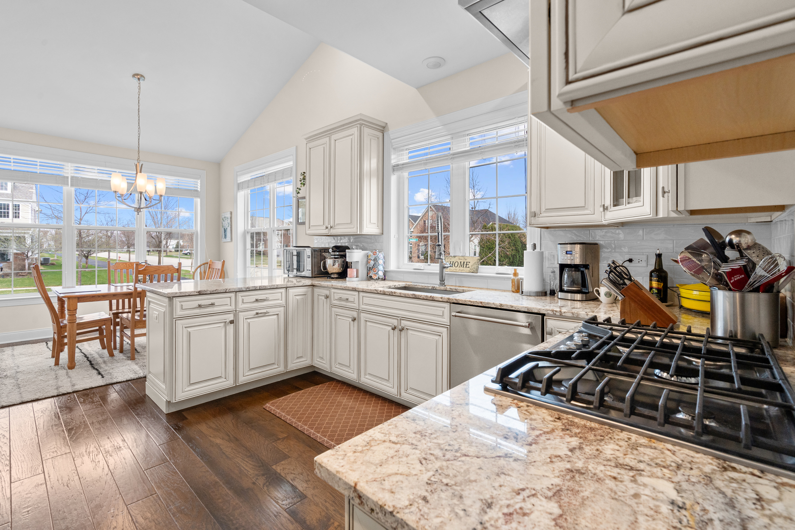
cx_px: 398
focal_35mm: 16
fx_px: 353
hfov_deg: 96.7
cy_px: 265
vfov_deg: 73.7
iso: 400
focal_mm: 16
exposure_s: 1/40
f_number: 9
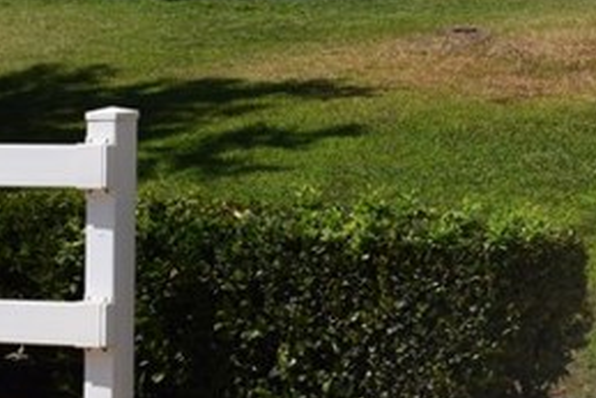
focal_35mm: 172
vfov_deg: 8.0
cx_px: 1132
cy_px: 33
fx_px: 2849
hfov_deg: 11.0
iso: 100
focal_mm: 29
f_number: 13
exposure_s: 1/200
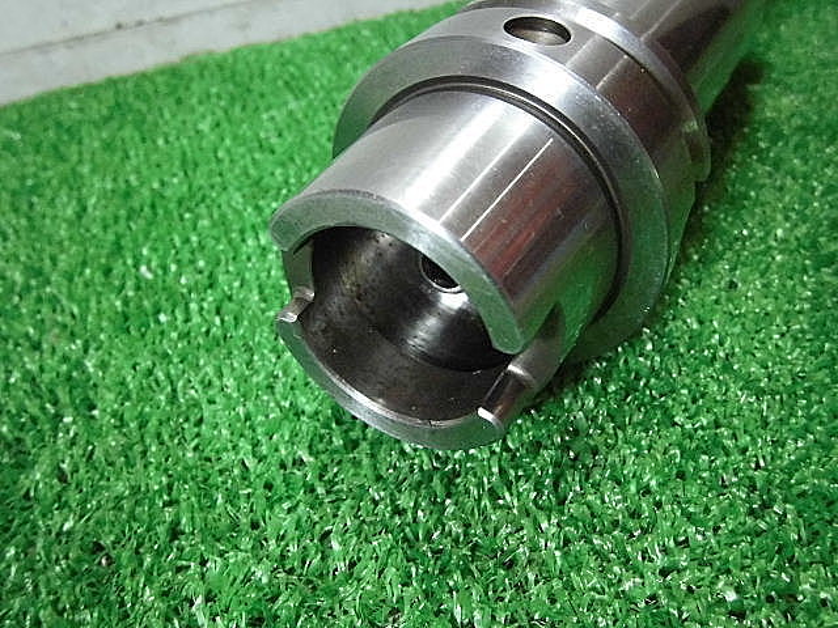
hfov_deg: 58.4
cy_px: 314
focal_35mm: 31
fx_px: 750
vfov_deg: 45.4
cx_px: 419
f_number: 2.9
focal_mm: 5.5
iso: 800
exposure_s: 1/50
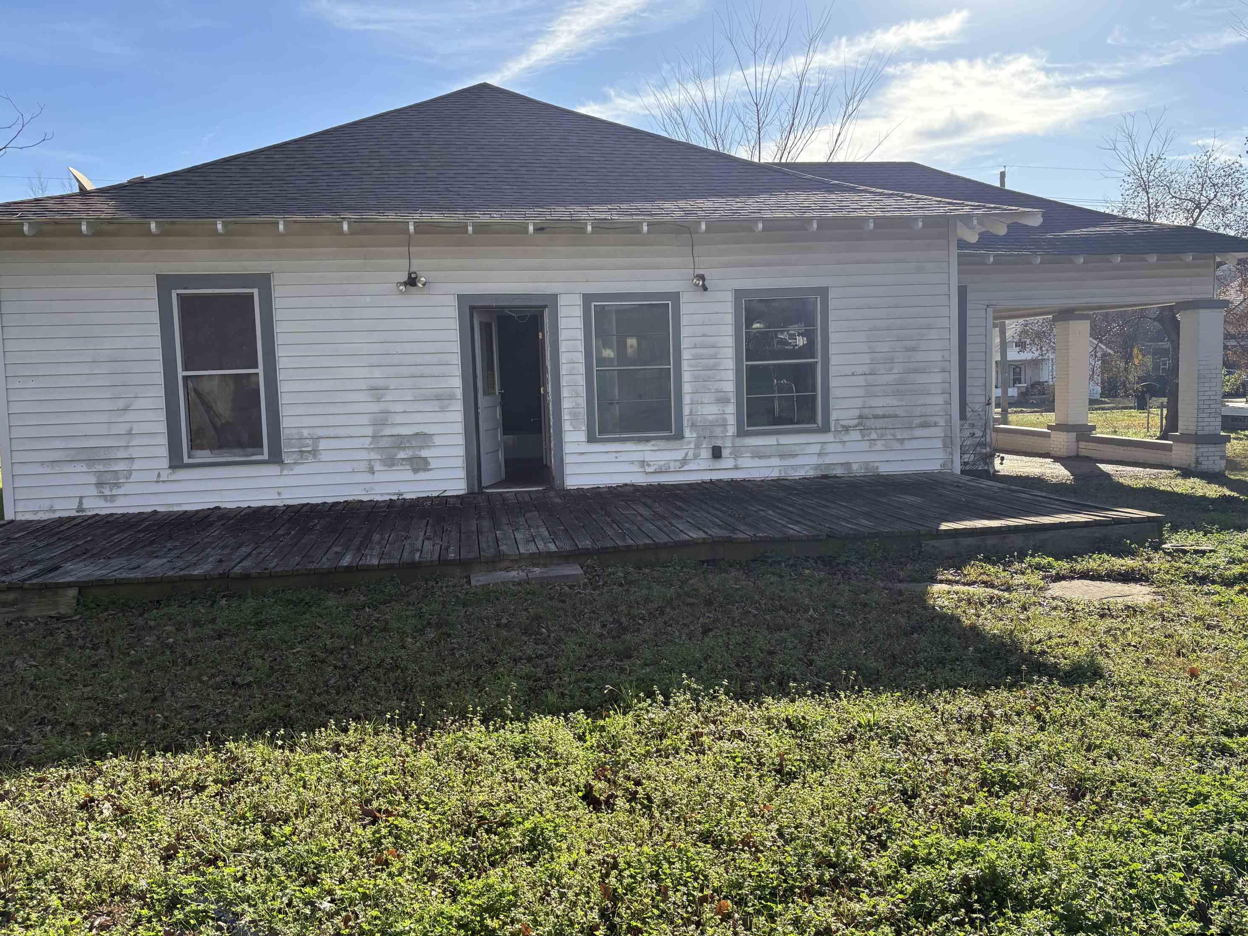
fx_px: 974
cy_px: 460
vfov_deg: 51.4
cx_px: 603
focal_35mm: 27
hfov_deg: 65.3
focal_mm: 5.96
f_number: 1.6
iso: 64
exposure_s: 1/1953
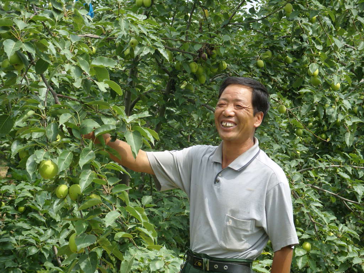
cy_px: 136
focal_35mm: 113
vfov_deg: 13.1
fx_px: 1188
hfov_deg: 17.4
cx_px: 182
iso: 80
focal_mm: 23.3
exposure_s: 1/500
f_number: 3.7
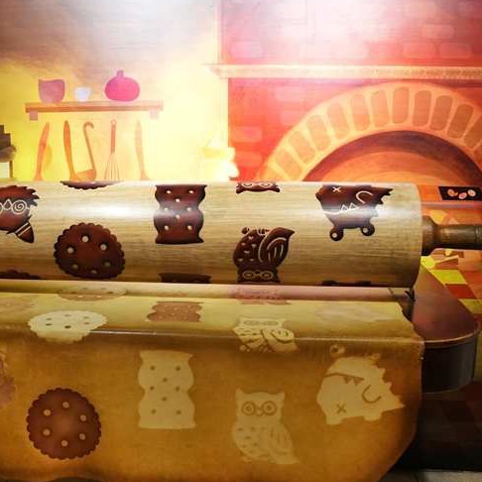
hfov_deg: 38.8
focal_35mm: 43
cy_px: 247
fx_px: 677
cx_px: 173
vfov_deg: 39.2
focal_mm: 24
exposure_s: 1/60
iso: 2000
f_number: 5
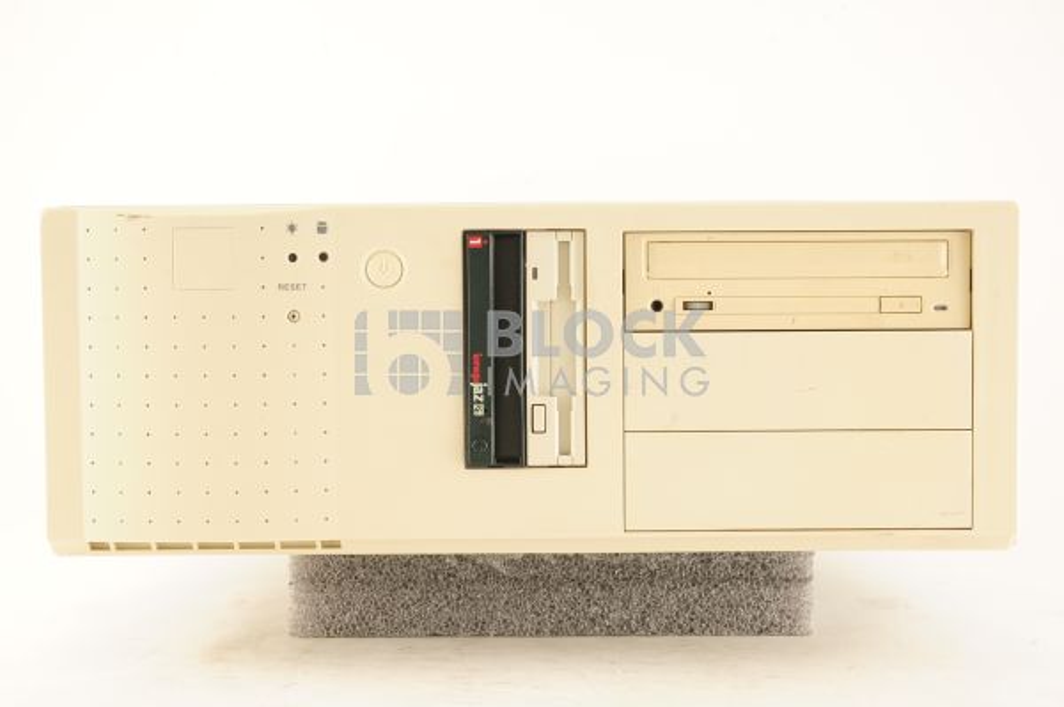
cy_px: 354
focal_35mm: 50
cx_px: 532
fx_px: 1477
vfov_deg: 26.9
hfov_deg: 39.6
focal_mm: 50
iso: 1600
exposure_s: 1/125
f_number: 9
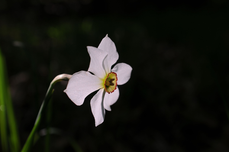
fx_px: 267
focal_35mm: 42
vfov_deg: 31.8
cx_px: 114
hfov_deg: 46.4
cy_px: 76
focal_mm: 28
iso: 200
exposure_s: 1/125
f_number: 5.6
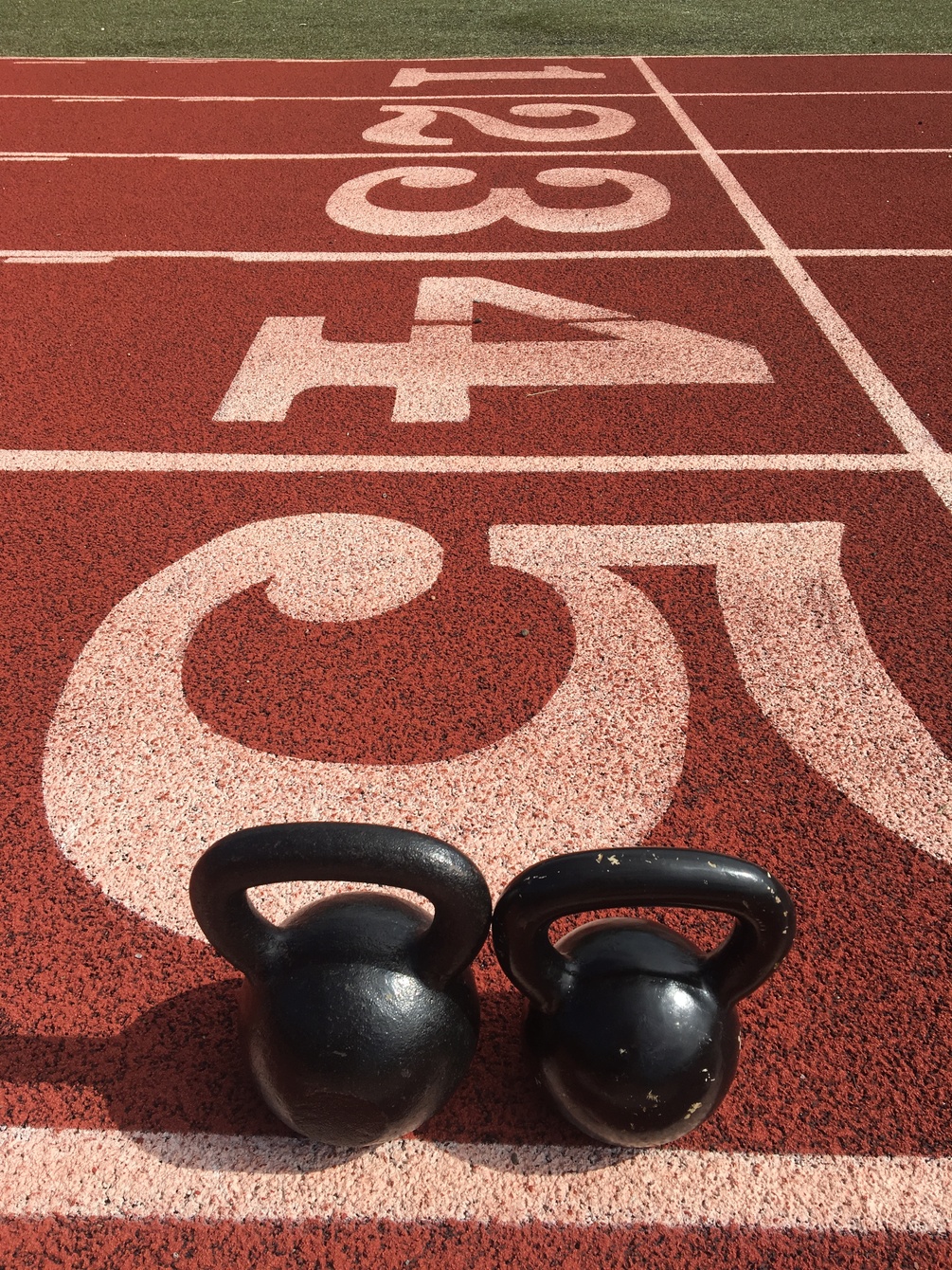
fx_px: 1063
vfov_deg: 61.7
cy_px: 635
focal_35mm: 29
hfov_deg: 48.2
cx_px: 476
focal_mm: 4.15
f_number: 2.2
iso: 25
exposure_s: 1/1789
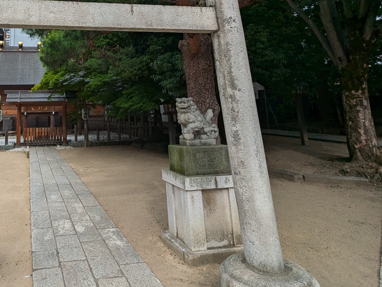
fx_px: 309
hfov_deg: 59.2
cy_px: 48
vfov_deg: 46.5
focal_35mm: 28
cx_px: 85
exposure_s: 1/1081
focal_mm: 2.35
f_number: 2.2
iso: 52
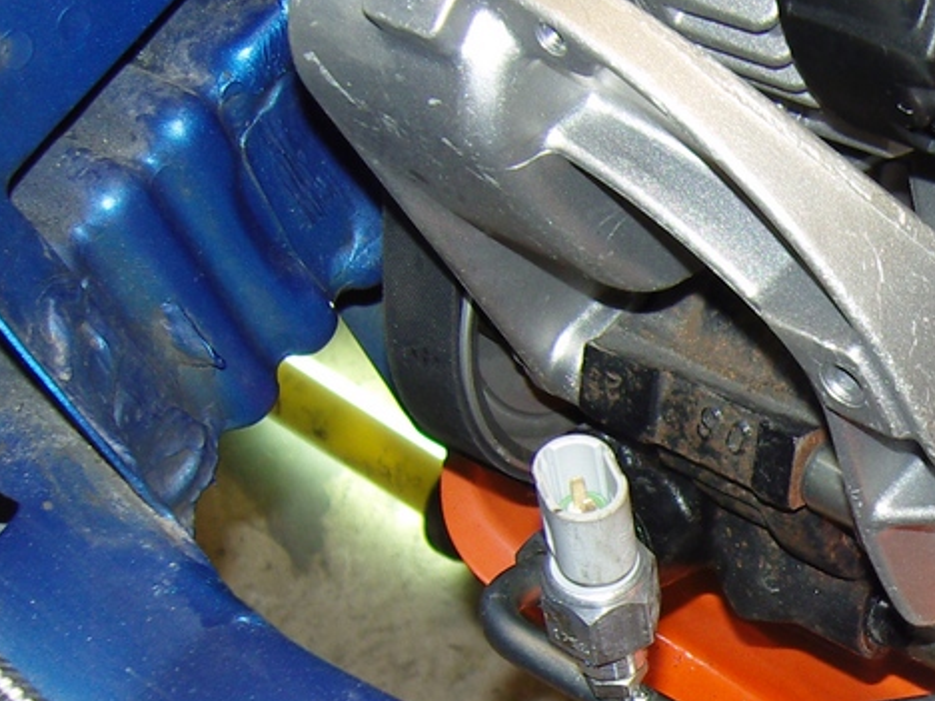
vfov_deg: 15.7
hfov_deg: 19.7
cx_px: 1151
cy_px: 643
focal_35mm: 93
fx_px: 2512
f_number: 2.8
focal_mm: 7.3
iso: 100
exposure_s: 1/40
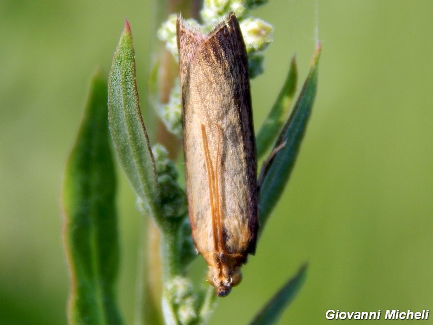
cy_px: 162
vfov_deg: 8.1
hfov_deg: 10.7
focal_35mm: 184
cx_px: 216
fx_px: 2302
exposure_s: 1/250
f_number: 5.3
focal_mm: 32.8
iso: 125
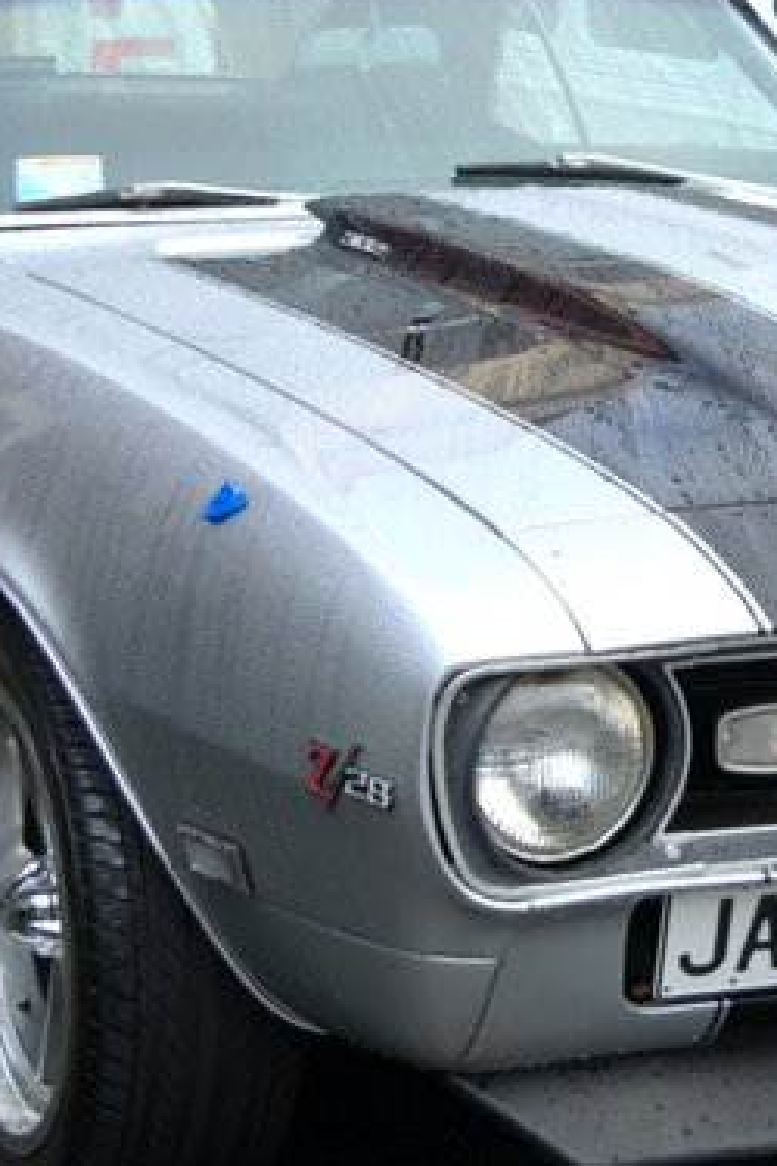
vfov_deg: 20.8
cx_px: 563
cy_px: 538
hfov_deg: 13.9
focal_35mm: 98
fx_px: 3173
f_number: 4
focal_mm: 24
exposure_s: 1/400
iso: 100
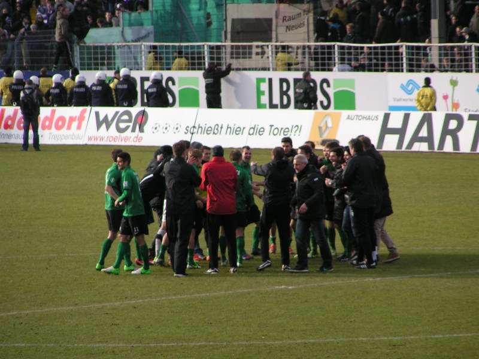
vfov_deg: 3.9
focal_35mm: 380
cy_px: 180
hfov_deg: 5.2
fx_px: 5258
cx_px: 240
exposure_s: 1/400
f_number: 4
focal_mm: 58
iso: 50
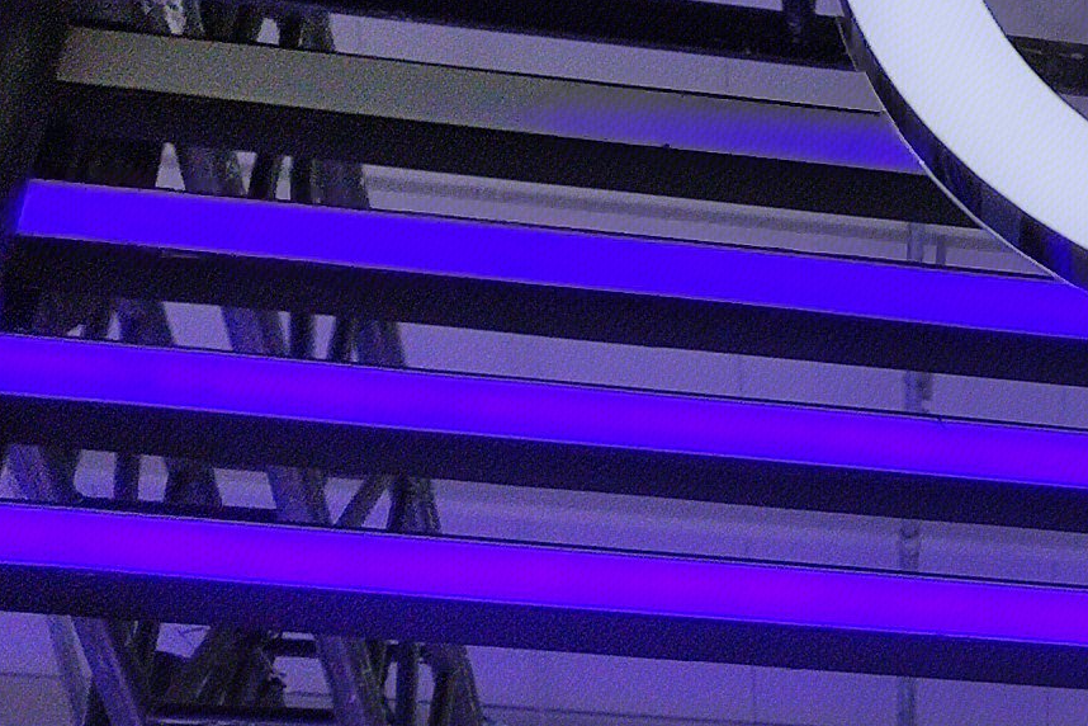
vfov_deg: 10.9
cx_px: 2459
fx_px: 3808
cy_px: 518
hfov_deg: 13.1
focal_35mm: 126
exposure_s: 1/574
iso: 112
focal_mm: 4.75
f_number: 1.75
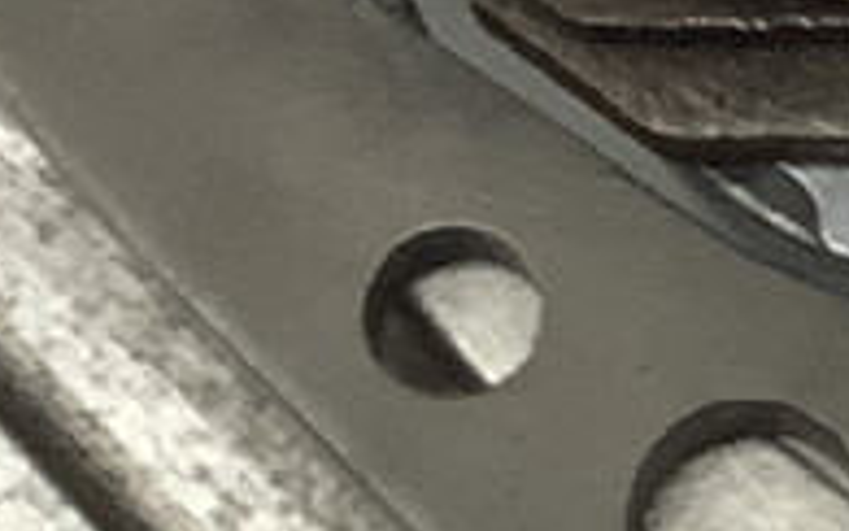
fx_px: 4999
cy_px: 331
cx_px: 1293
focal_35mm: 216
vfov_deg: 6.1
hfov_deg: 9.4
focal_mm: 3.3
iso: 64
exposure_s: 1/120
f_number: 2.4
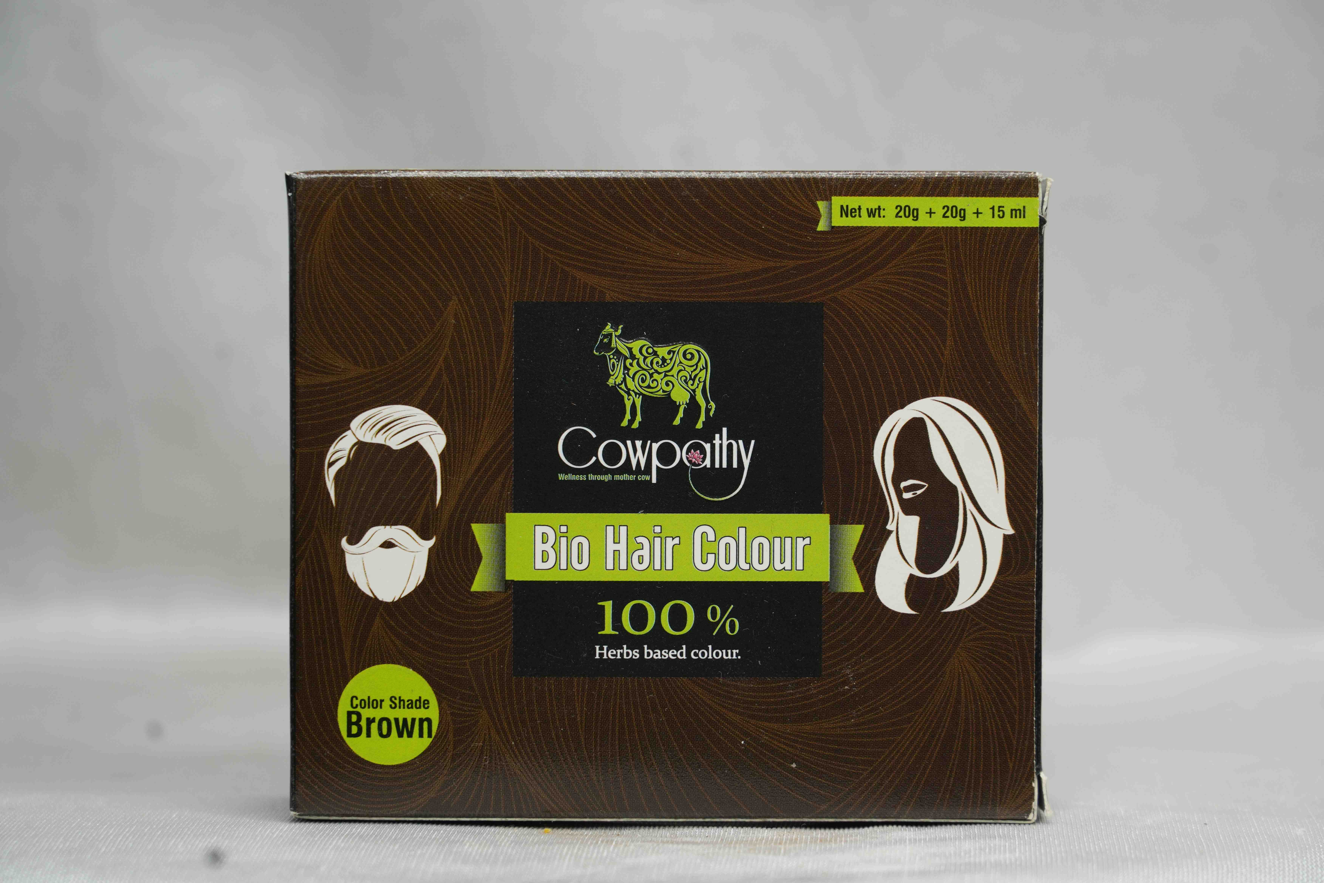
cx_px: 662
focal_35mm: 104
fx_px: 3825
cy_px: 442
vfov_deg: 13.2
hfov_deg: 19.6
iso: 250
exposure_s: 1/60
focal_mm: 104
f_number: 5.6
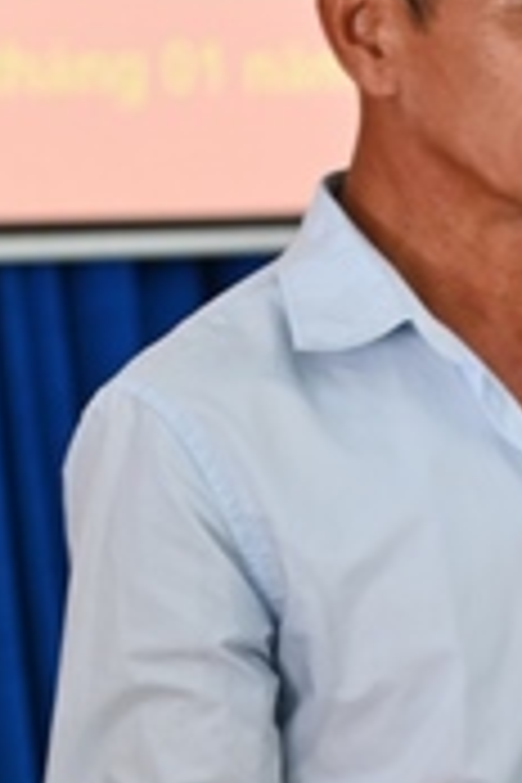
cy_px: 796
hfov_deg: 6.9
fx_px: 4219
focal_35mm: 194
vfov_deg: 10.5
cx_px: 914
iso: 800
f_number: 4
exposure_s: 1/50
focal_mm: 52
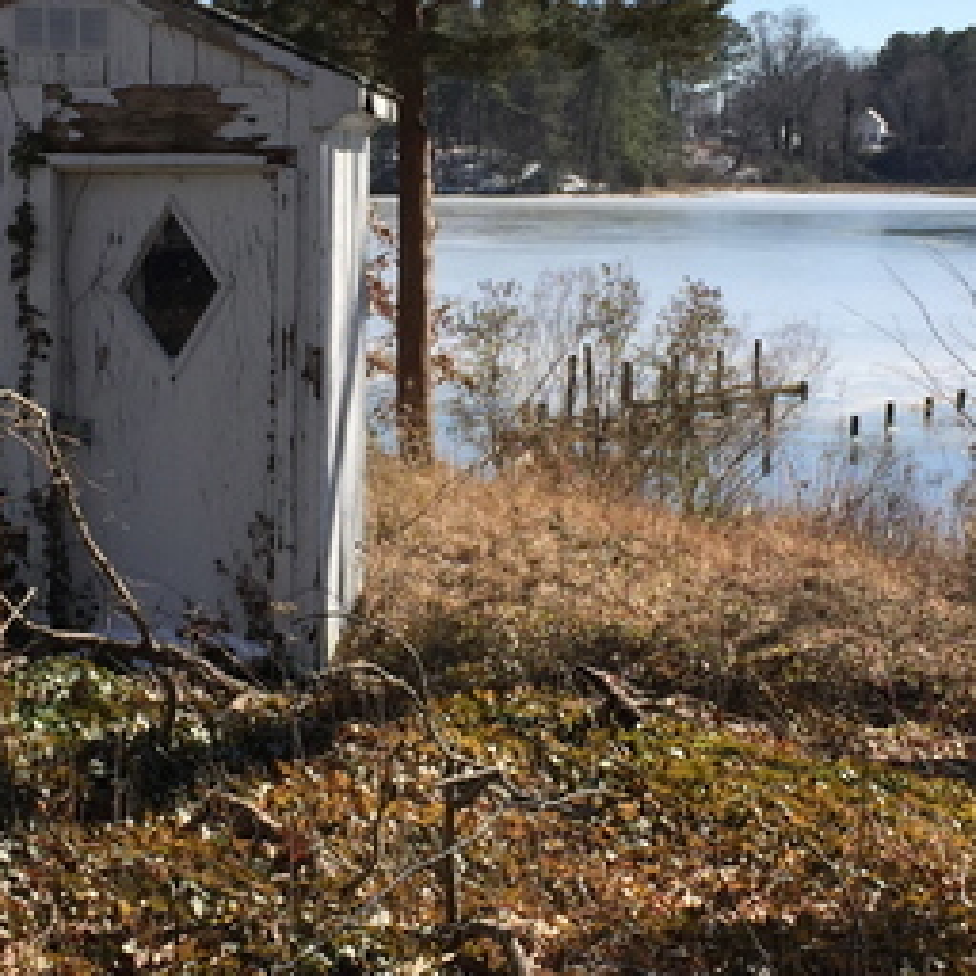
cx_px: 431
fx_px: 2392
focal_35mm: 75
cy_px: 482
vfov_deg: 23.1
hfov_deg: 23.0
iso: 32
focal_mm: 4.15
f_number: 2.2
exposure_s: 1/1799
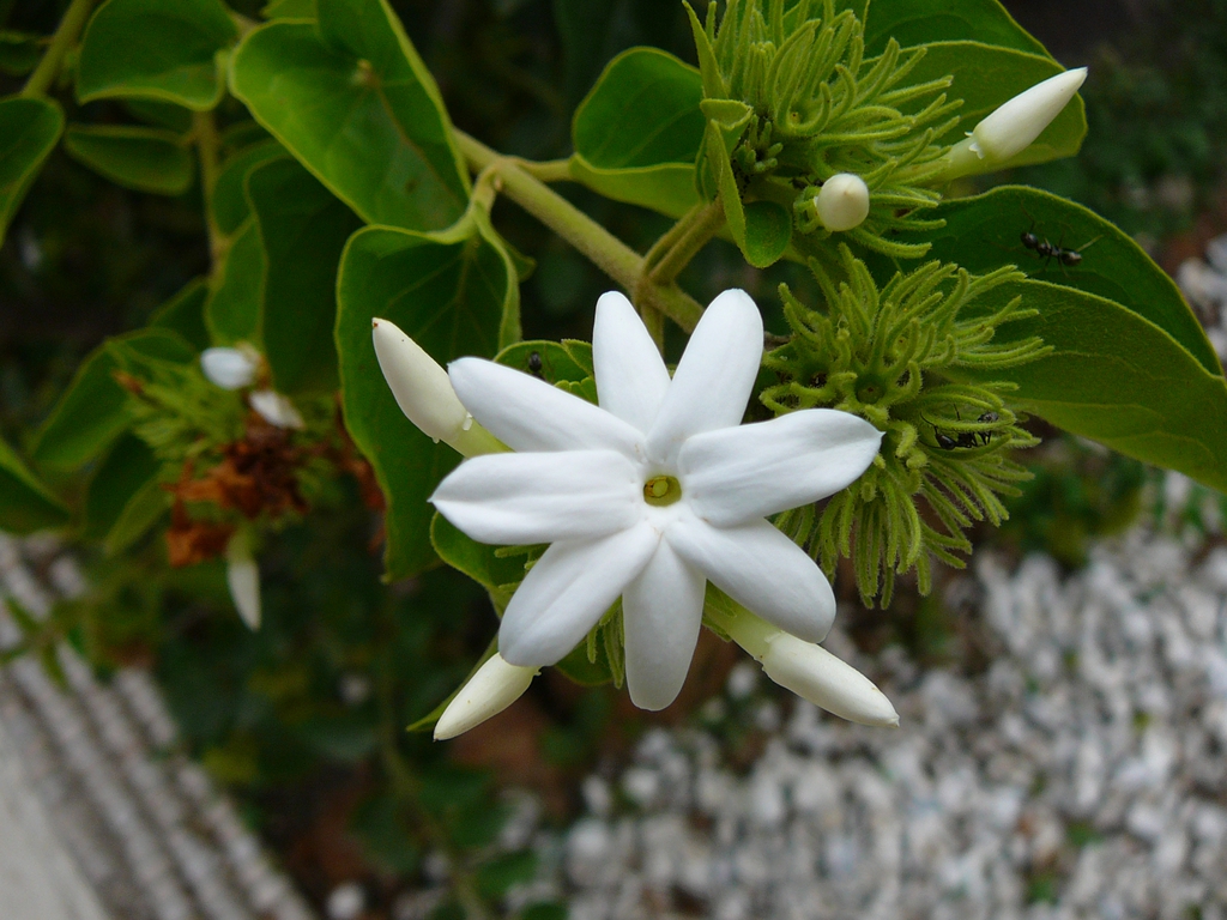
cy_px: 460
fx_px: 1241
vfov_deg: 40.7
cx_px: 614
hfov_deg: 52.6
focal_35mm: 35
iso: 80
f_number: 2.8
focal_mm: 5.2
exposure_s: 1/800
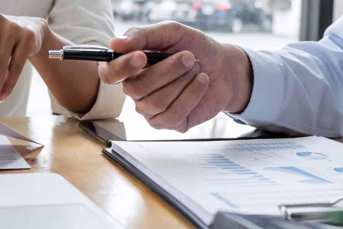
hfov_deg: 22.7
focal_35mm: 89
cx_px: 97
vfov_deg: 15.4
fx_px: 848
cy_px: 135
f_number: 3.2
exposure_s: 1/80
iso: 320
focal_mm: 22.3
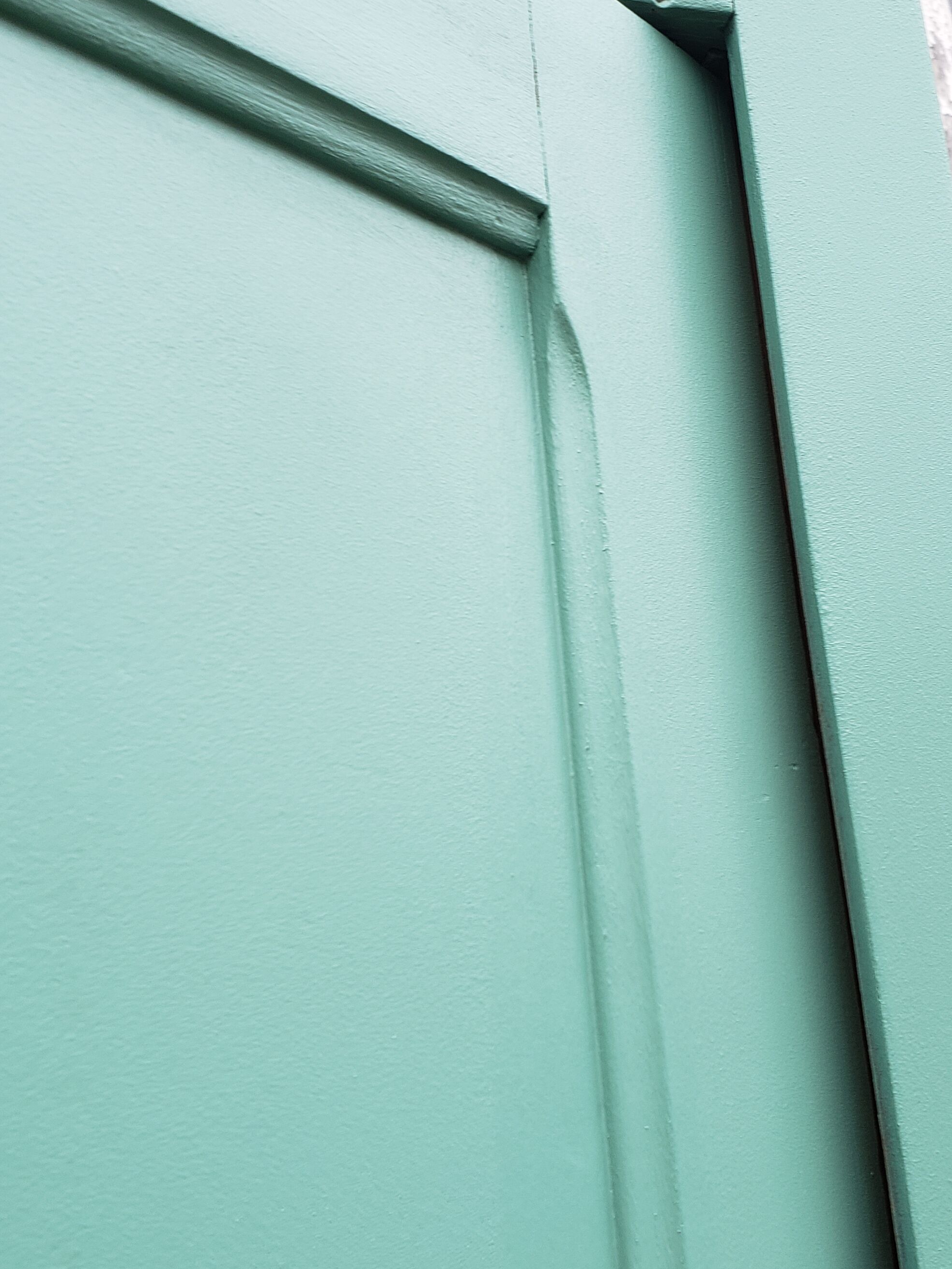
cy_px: 602
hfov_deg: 35.9
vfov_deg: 46.8
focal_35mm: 40
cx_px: 530
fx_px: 1467
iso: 50
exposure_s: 1/50
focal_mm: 4.3
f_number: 2.4
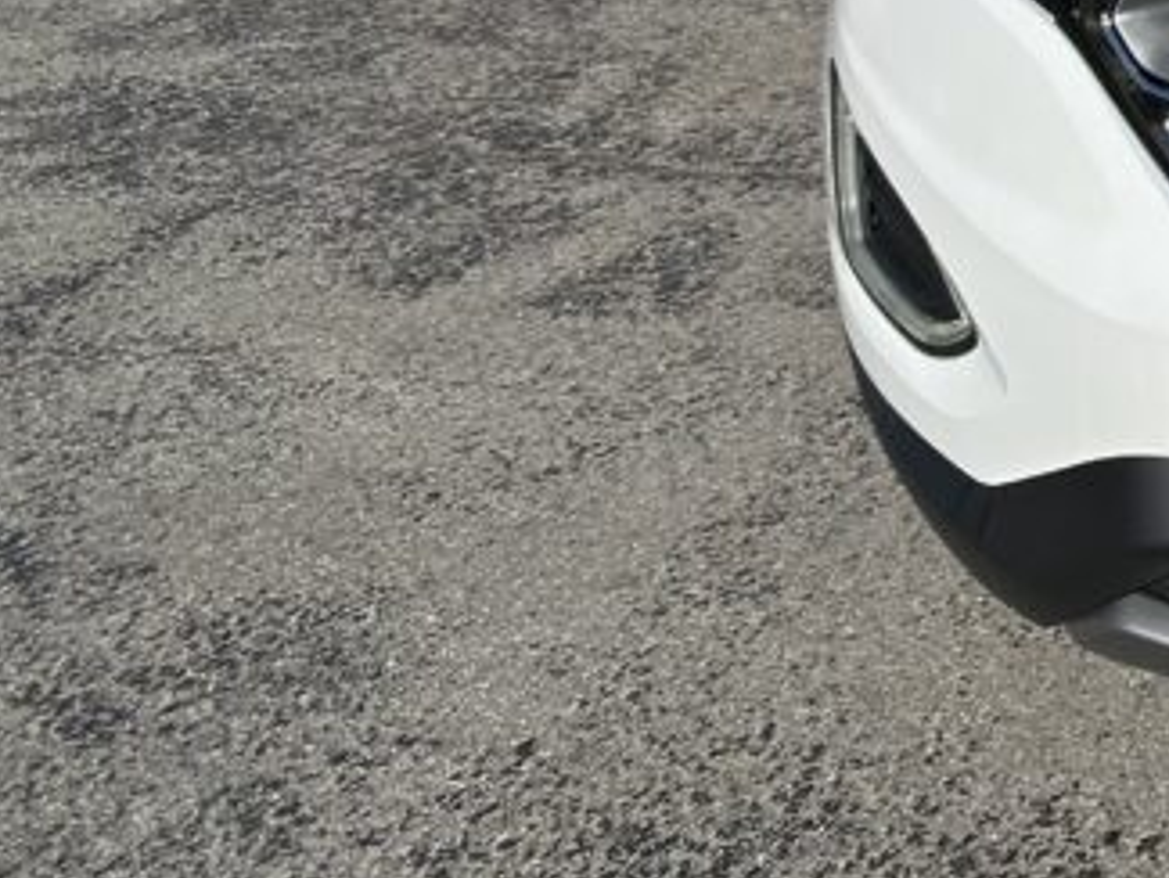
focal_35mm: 82
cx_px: 1698
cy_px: -202
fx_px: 2770
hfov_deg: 20.7
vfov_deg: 17.1
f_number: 1.5
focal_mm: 5.7
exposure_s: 1/9434
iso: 50
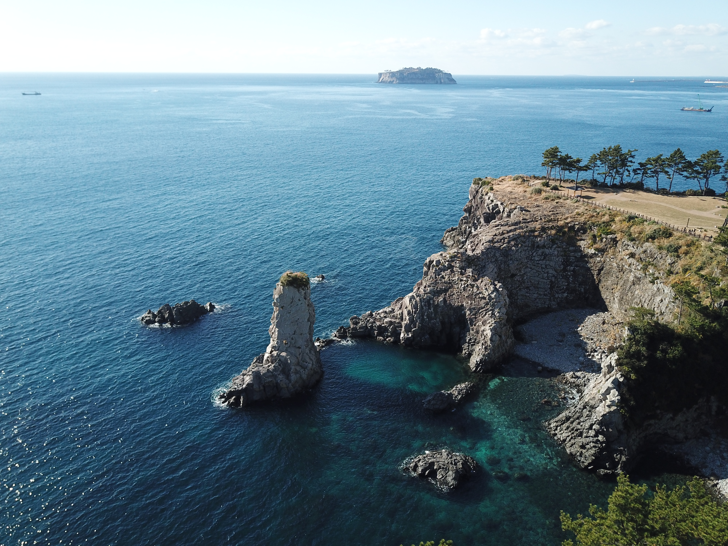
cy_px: 273
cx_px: 364
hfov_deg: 67.3
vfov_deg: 53.1
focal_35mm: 26
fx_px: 547
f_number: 2.2
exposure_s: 1/829
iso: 100
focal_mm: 4.7
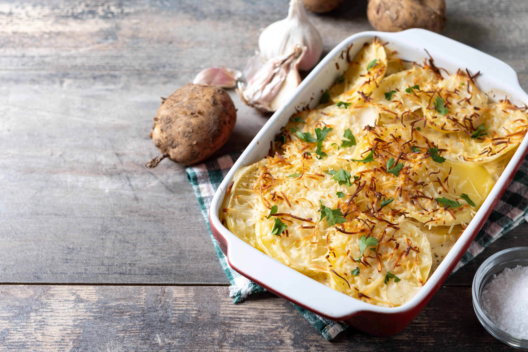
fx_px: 1320
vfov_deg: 15.2
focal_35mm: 90
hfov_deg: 22.6
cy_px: 176
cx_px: 264
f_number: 4.5
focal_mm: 60
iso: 100
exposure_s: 1/200
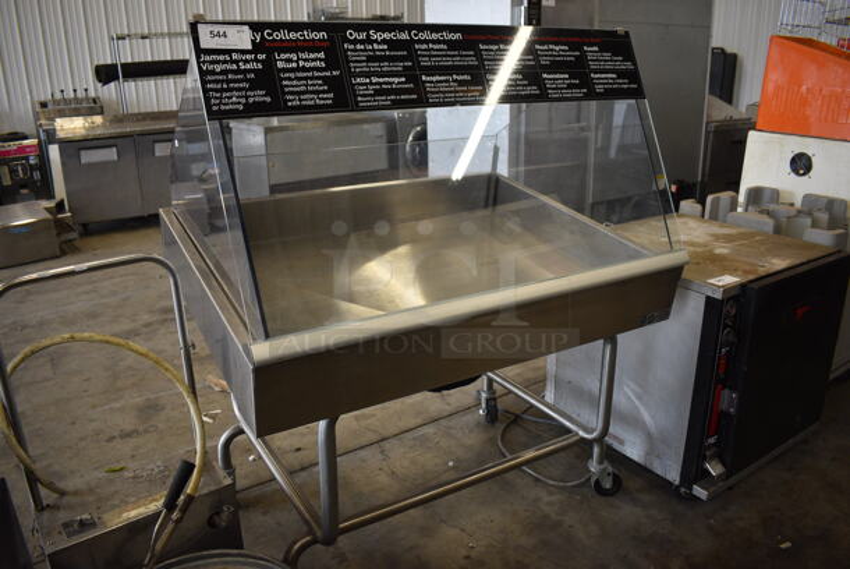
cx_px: 425
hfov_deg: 67.3
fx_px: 638
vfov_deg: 48.0
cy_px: 284
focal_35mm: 27
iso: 800
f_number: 3.5
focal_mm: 18
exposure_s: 1/160
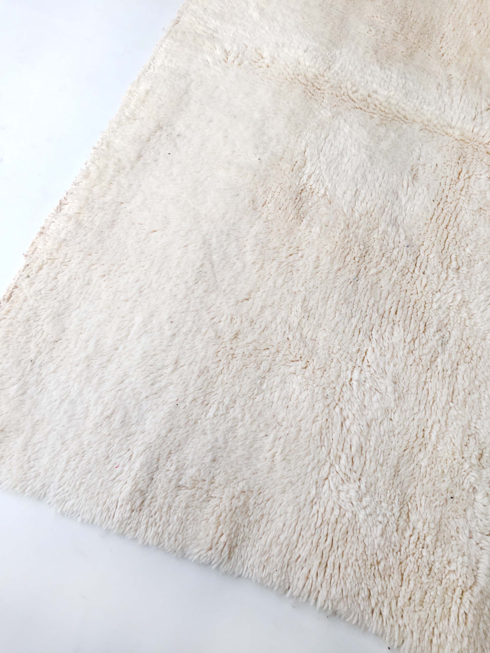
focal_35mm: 29
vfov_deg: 61.7
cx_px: 245
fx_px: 547
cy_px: 326
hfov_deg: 48.2
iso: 40
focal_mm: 4.15
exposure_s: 1/50
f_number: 2.2
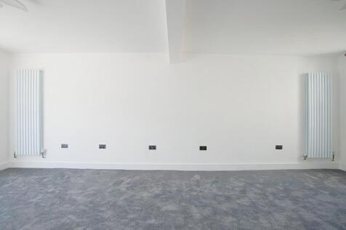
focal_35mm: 15
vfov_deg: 77.3
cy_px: 115
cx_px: 173
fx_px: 144
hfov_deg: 100.4
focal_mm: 10
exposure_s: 1/160
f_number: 4
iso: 200
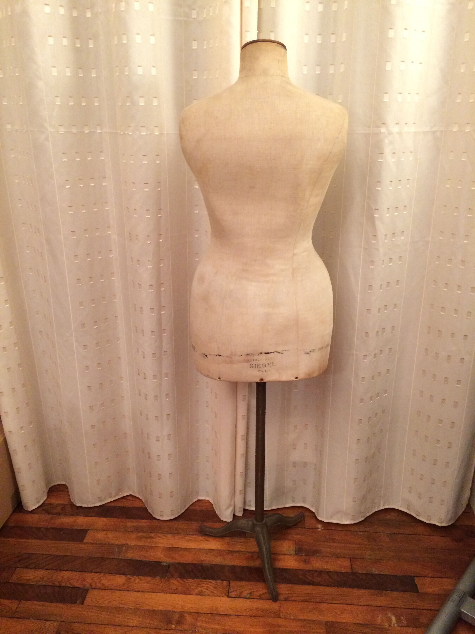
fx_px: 531
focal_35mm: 29
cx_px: 238
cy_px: 317
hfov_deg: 48.2
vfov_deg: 61.7
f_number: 2.2
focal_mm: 4.15
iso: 250
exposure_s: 1/20
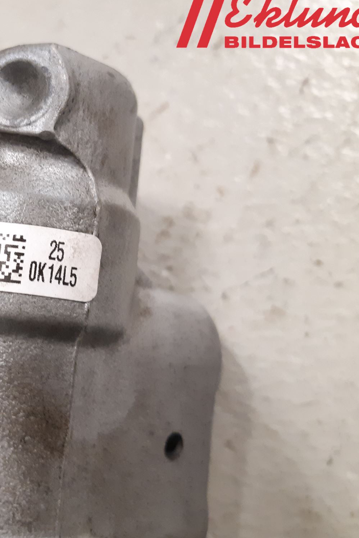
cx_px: 29
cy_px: 263
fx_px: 553
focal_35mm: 37
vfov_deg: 51.9
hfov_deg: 33.8
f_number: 1.7
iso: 250
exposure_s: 1/33
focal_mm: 3.93
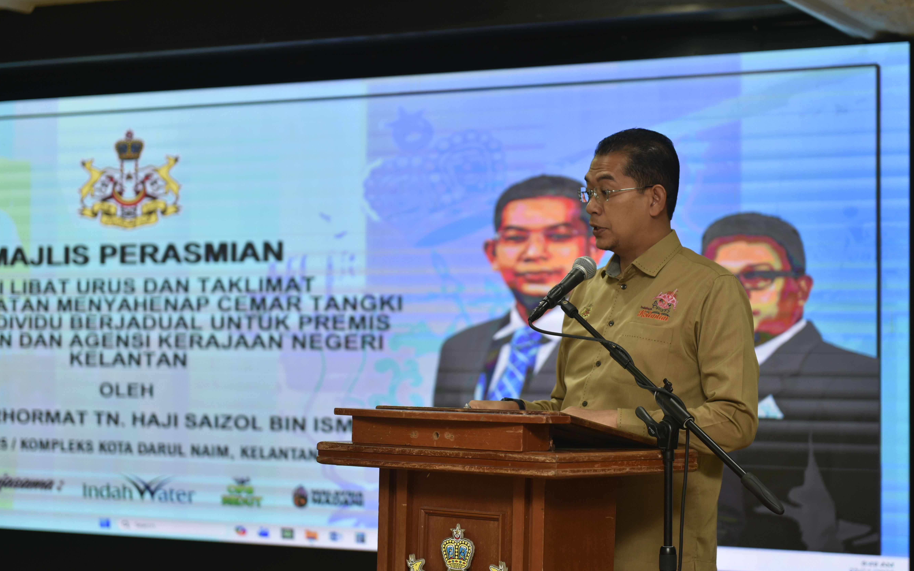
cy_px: 300
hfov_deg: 25.8
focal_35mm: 80
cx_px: 489
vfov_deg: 16.3
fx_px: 1993
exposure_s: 1/200
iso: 500
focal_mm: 70
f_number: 3.2
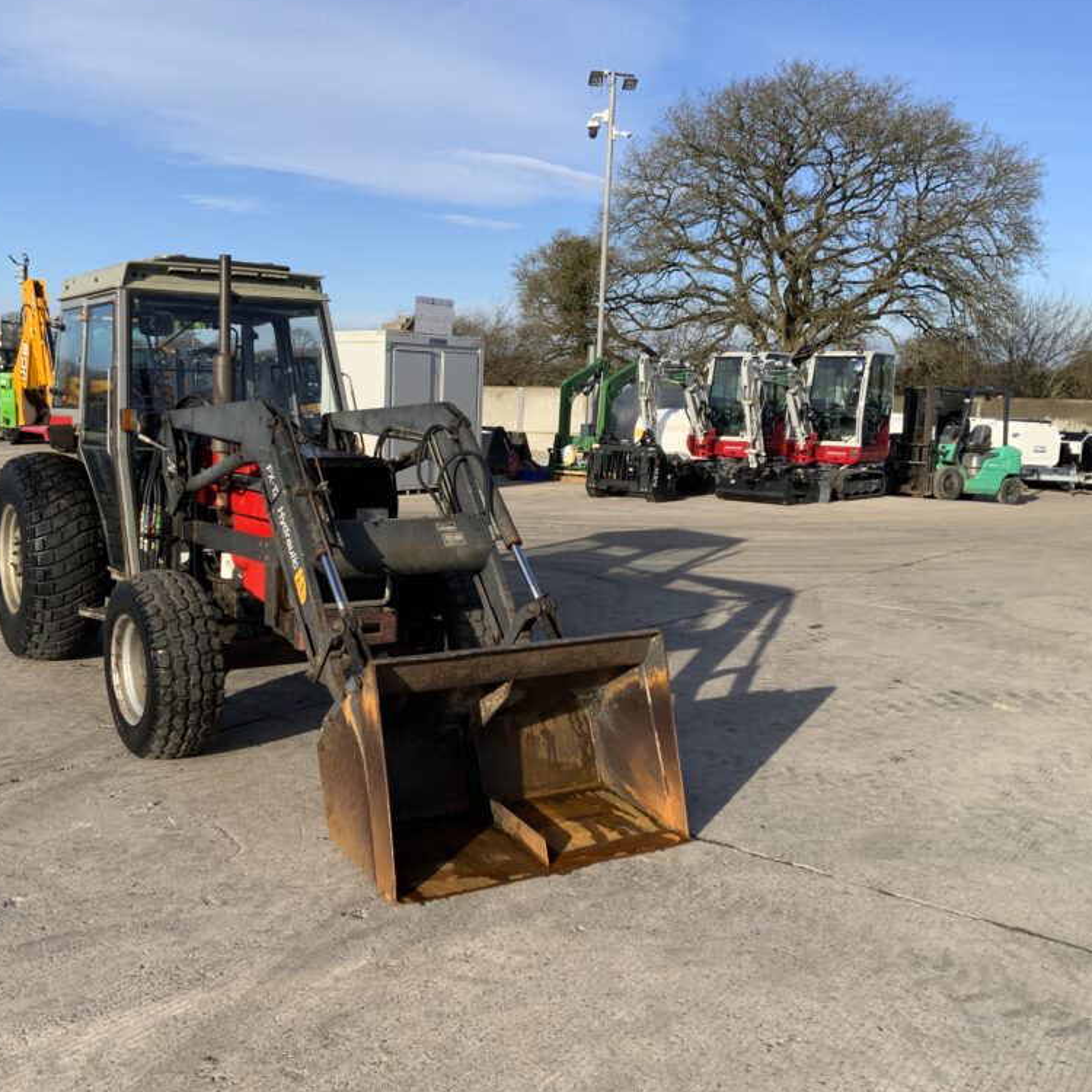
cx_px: 446
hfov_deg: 47.0
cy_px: 537
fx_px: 1249
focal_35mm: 35
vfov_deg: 47.2
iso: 16
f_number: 1.8
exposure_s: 1/1490
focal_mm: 3
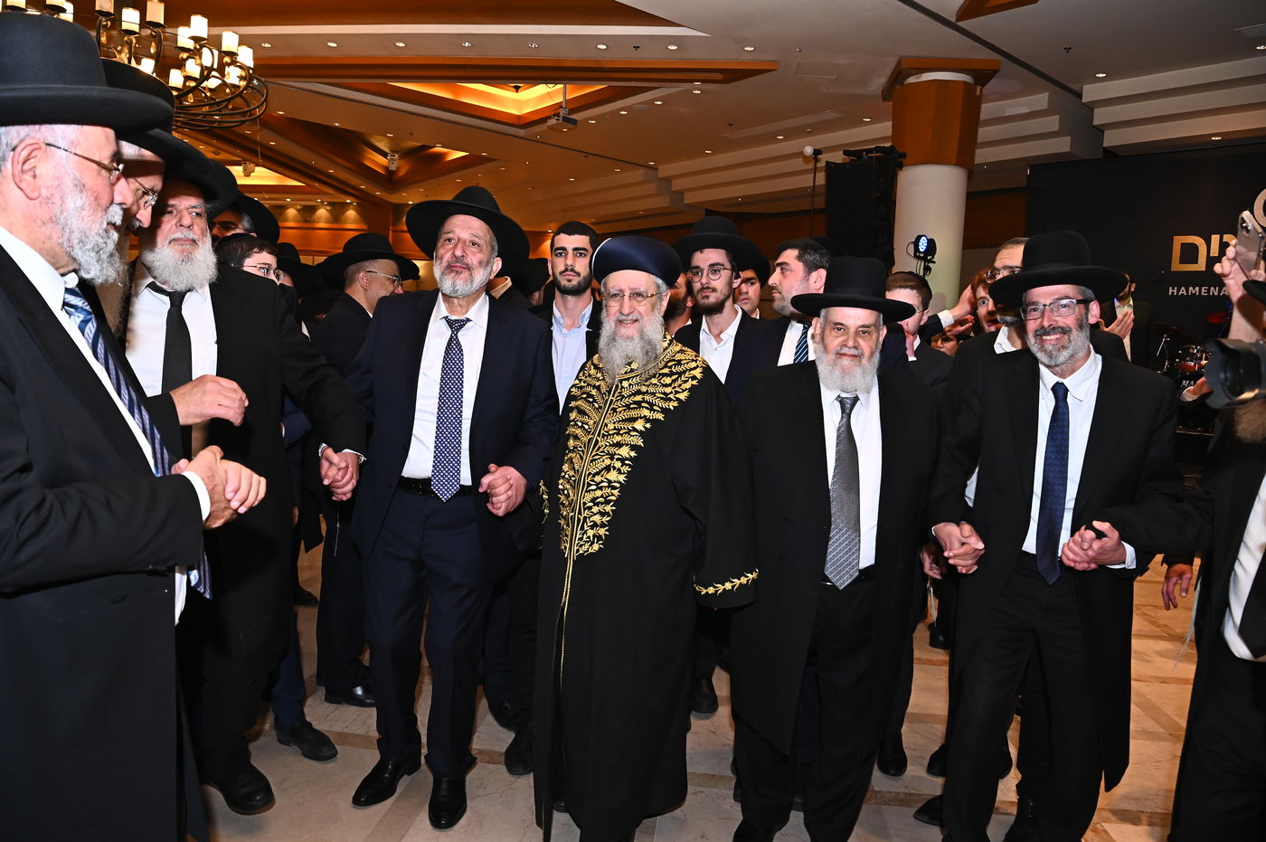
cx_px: 633
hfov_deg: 73.8
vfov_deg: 53.1
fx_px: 843
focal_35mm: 24
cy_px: 421
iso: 2000
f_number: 6.3
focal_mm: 24
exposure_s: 1/200
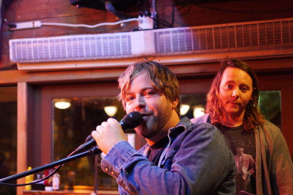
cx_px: 147
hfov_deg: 37.5
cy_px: 109
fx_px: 431
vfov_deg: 25.5
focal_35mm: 53
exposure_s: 1/60
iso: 1250
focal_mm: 25
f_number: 1.4
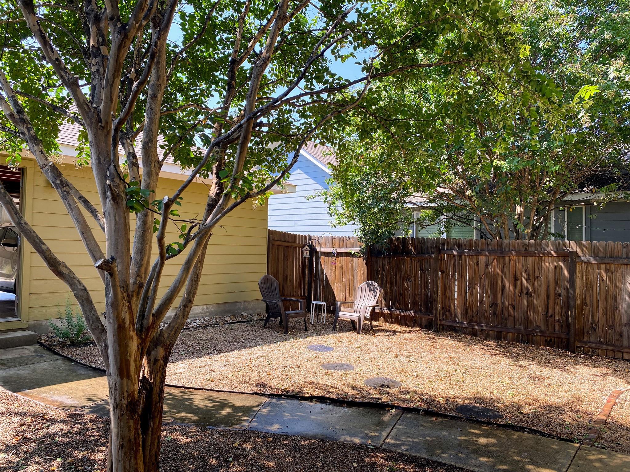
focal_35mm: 26
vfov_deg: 53.1
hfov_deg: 67.3
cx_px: 315
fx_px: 473
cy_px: 236
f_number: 1.8
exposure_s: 1/421
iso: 32
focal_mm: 4.25
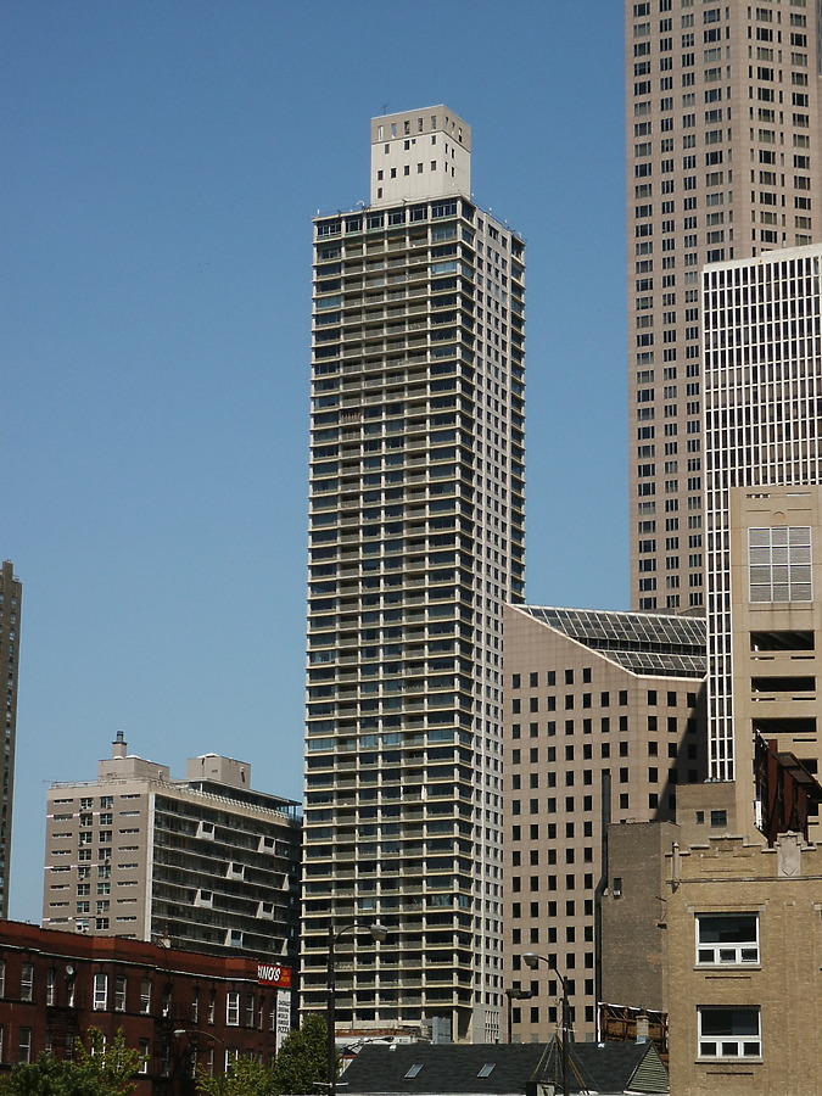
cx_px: 411
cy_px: 548
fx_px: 2691
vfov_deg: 23.0
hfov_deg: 17.4
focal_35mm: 85
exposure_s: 1/250
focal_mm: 16.99
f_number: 8
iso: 64
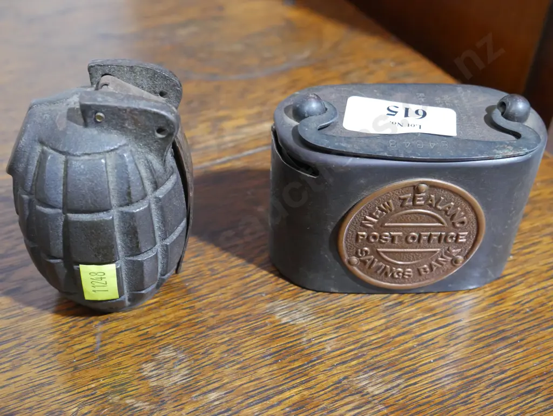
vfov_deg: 32.9
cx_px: 276
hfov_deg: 42.9
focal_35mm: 44
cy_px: 208
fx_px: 703
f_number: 5
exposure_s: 1/60
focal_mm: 22
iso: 2500
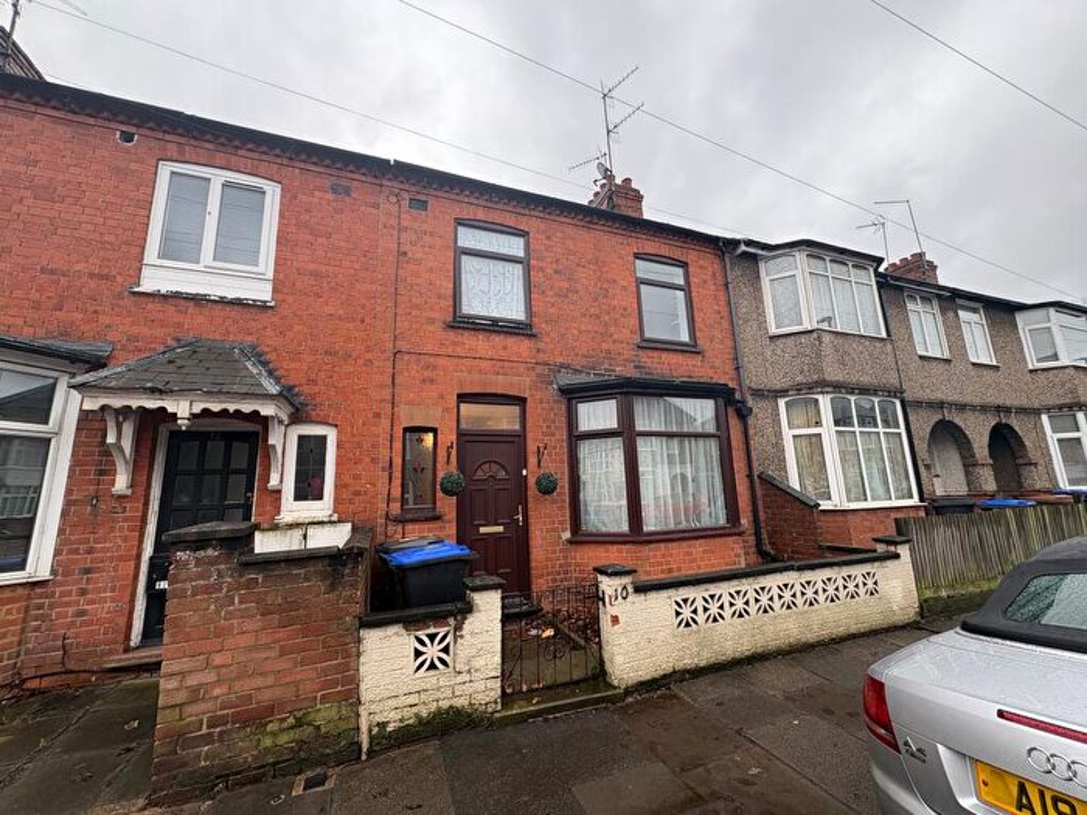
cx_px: 544
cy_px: 408
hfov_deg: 102.1
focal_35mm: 14
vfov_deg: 85.7
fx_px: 440
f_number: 2.2
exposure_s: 1/99
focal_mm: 2.22
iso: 80
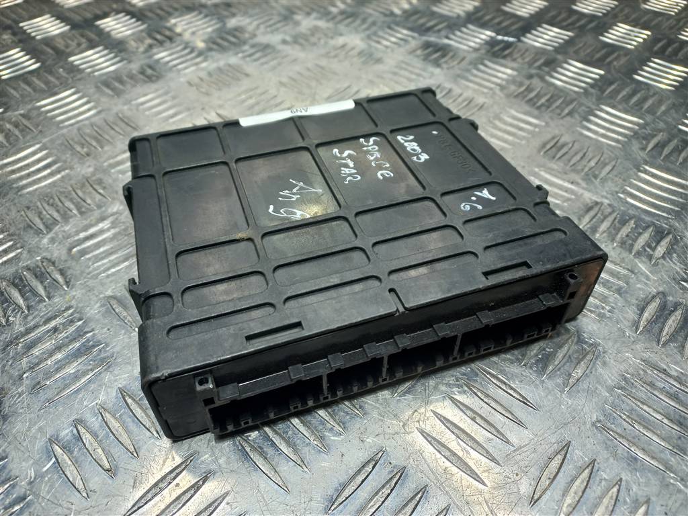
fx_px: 497
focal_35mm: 25
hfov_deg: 69.4
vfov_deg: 54.9
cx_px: 344
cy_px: 258
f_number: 1.8
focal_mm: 4.6
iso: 32
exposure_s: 1/50
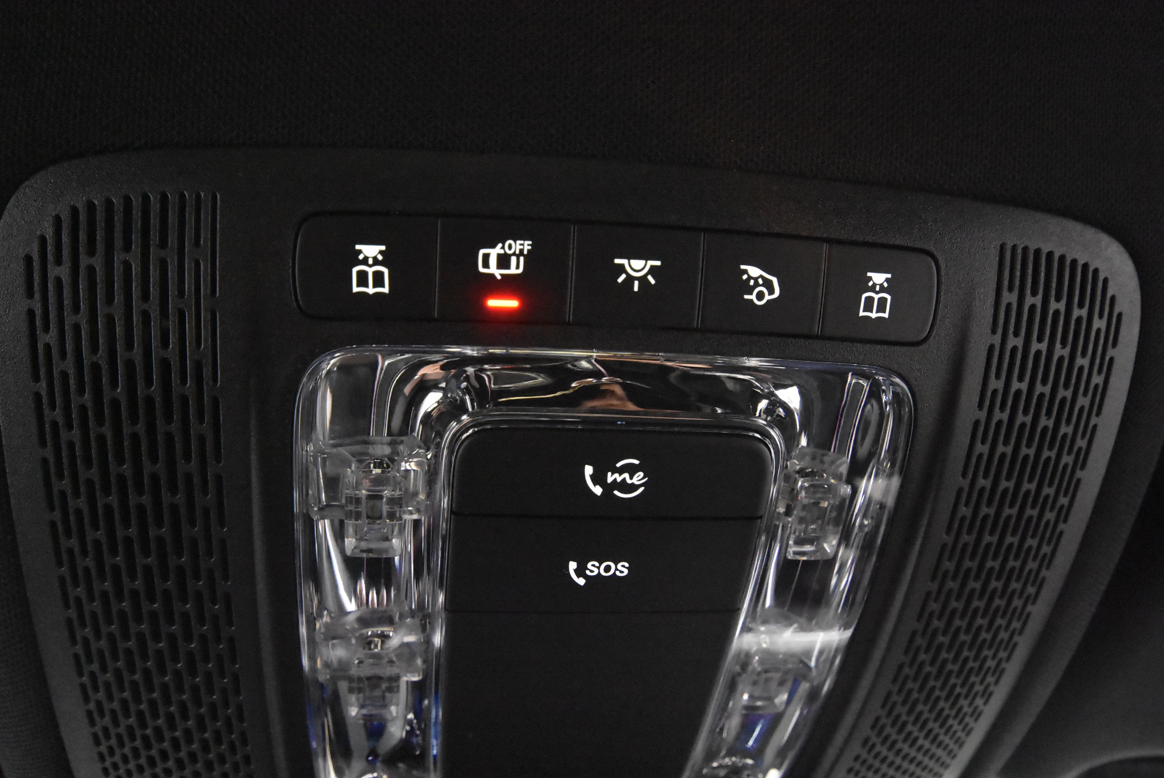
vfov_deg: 43.7
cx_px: 582
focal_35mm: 30
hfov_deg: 61.9
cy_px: 389
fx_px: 971
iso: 12800
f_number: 5.6
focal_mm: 20
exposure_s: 1/25
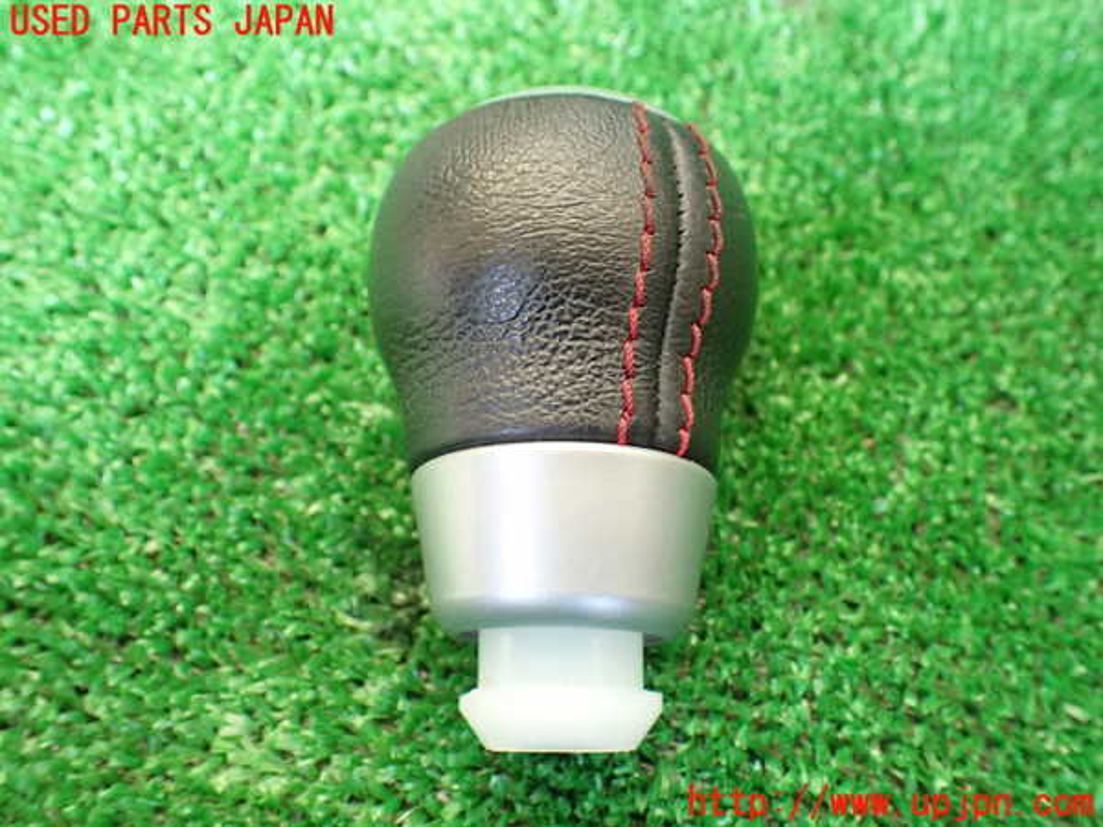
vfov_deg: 46.8
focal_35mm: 30
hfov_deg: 60.0
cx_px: 552
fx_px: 956
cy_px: 414
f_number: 2.3
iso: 800
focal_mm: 5.4
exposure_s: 1/100
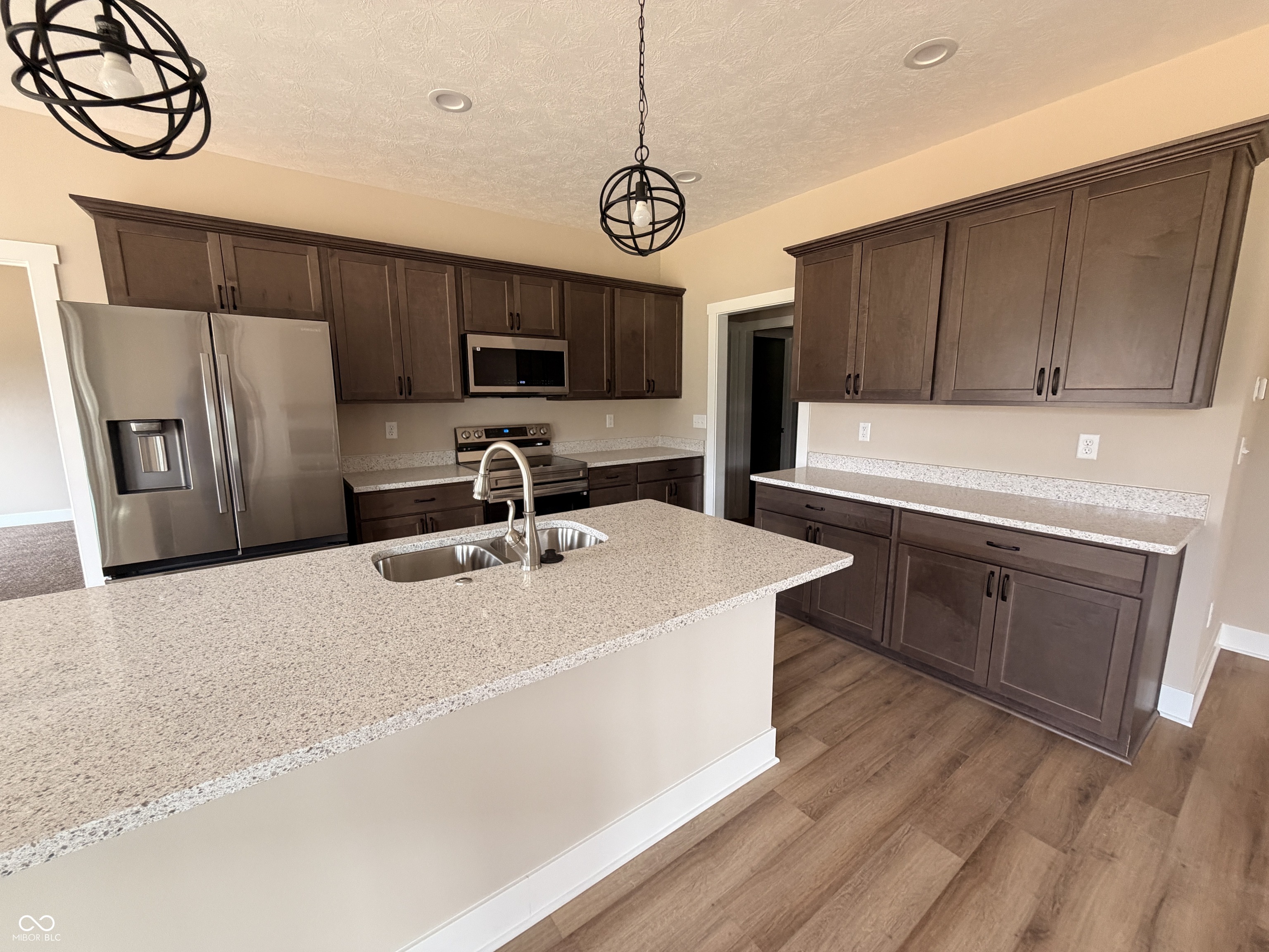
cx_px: 634
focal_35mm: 14
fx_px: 513
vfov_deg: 85.7
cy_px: 476
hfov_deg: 102.1
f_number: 2.2
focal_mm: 2.22
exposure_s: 1/121
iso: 320
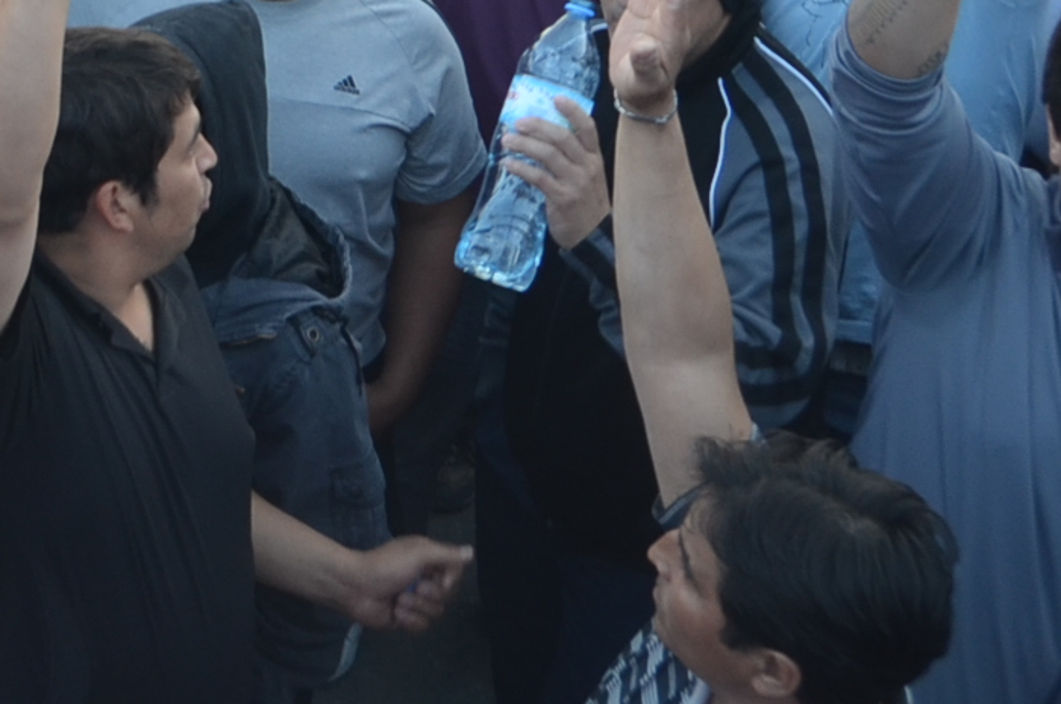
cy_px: -404
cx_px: -482
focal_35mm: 90
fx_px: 2641
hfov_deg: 20.0
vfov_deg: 14.1
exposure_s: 1/125
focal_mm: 17
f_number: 5.6
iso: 280
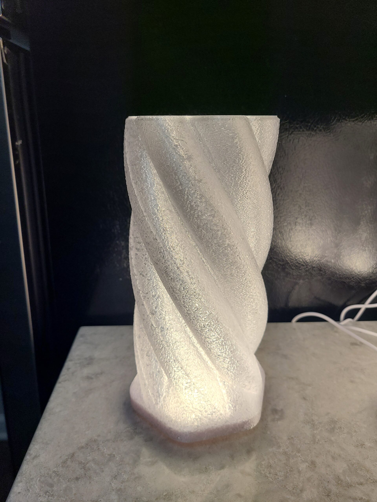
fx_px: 378
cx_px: 188
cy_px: 251
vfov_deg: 67.3
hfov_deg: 53.1
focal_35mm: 26
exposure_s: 1/120
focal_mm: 5.4
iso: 50
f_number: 1.8
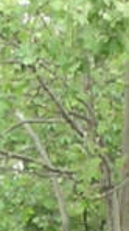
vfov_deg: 7.8
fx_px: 1664
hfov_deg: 4.4
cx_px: -56
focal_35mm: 273
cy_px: 290
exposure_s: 1/125
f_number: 3.5
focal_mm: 5.6
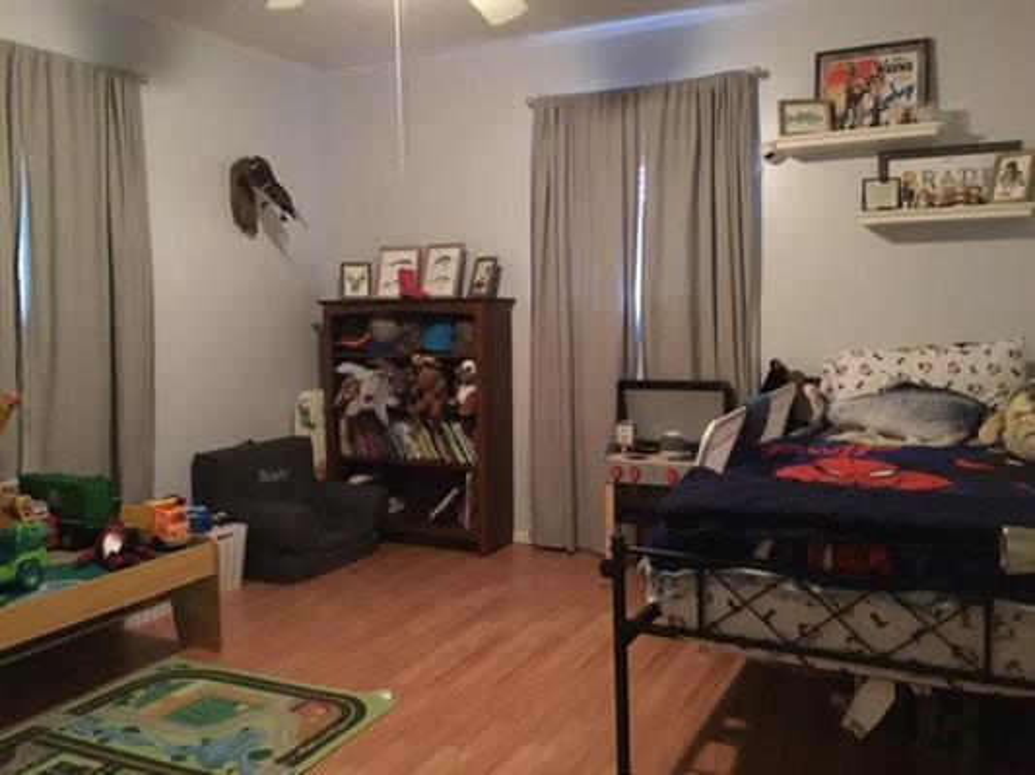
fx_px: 926
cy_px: 388
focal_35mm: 31
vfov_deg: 45.4
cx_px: 518
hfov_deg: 58.4
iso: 800
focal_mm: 3.3
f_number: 2.4
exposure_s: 1/15
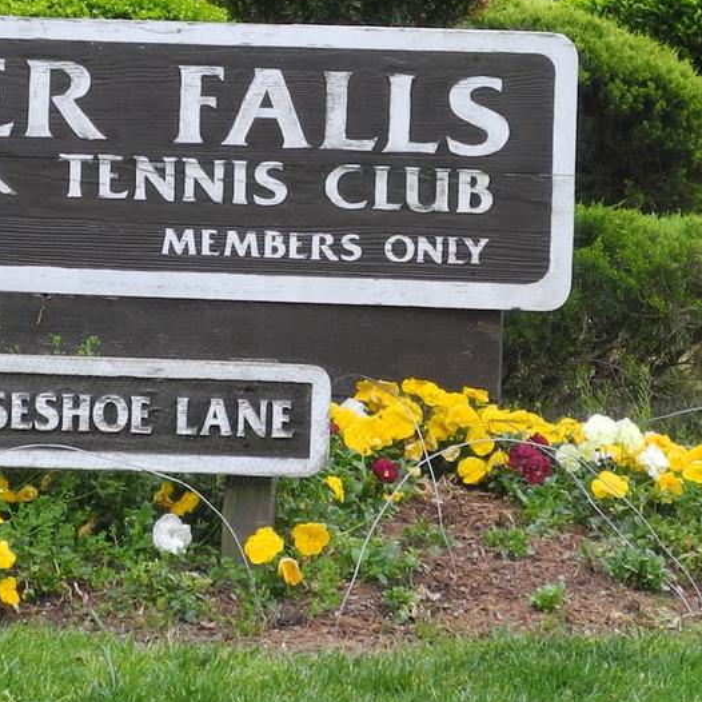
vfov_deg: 8.3
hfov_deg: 8.3
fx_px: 4818
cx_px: 232
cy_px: 140
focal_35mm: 210
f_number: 3.5
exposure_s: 1/320
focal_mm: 13
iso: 100
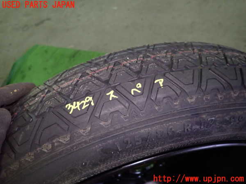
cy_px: 92
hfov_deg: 69.4
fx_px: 178
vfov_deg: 54.9
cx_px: 123
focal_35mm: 25
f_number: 2
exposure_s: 1/30
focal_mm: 4.5
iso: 500
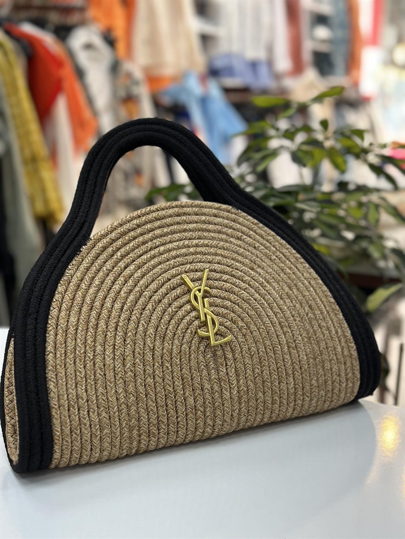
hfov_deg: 30.3
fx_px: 749
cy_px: 270
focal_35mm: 48
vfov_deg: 39.7
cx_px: 202
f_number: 1.78
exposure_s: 1/100
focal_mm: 6.86
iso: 80
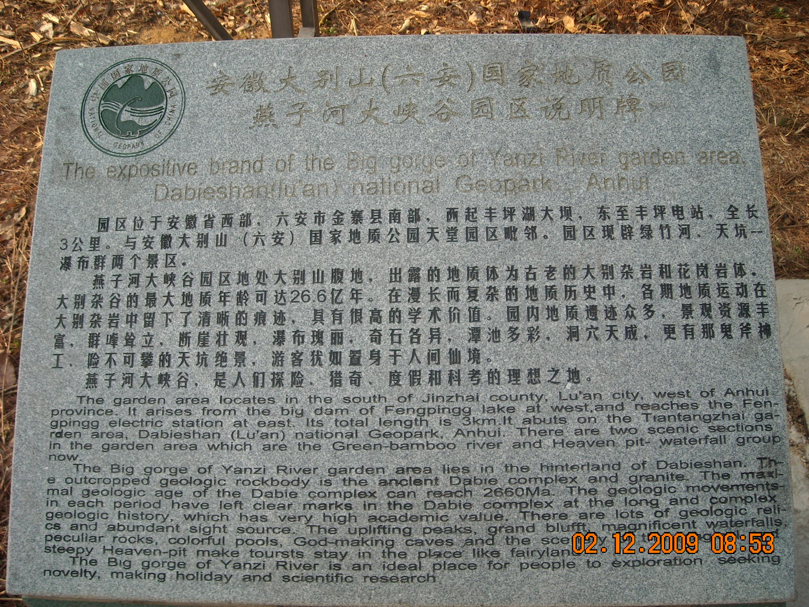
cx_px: 404
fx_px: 818
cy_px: 304
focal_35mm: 35
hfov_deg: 52.6
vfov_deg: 40.7
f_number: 2.8
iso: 64
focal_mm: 5.7
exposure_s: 1/201
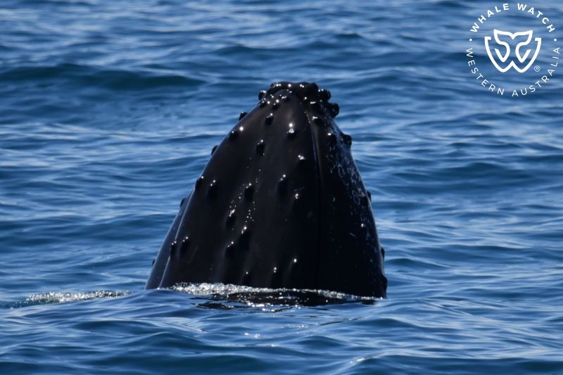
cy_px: 188
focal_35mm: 600
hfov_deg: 3.4
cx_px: 282
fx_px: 9381
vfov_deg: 2.3
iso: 1000
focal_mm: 600
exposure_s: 1/8000
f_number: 6.3
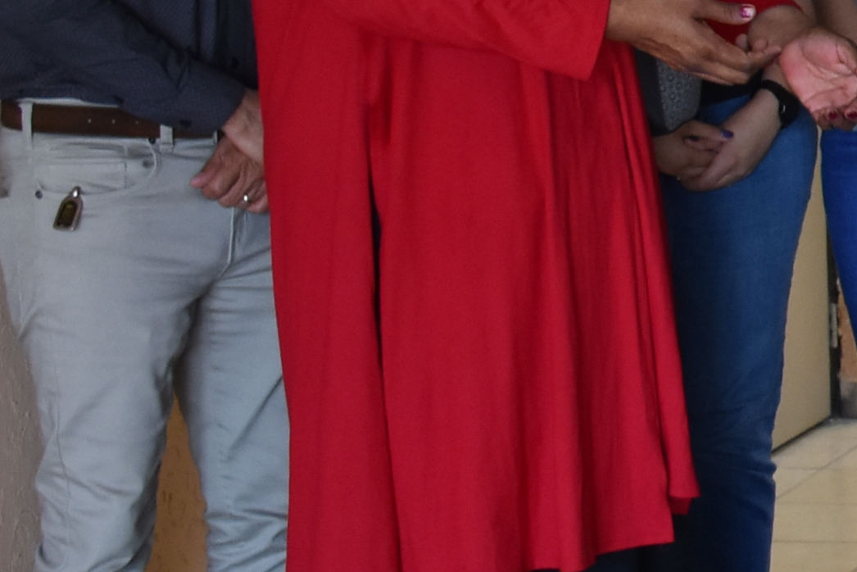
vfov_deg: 10.6
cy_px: 36
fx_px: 3072
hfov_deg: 14.0
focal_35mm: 129
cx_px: 1560
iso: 800
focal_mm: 20
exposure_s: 1/80
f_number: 4.5
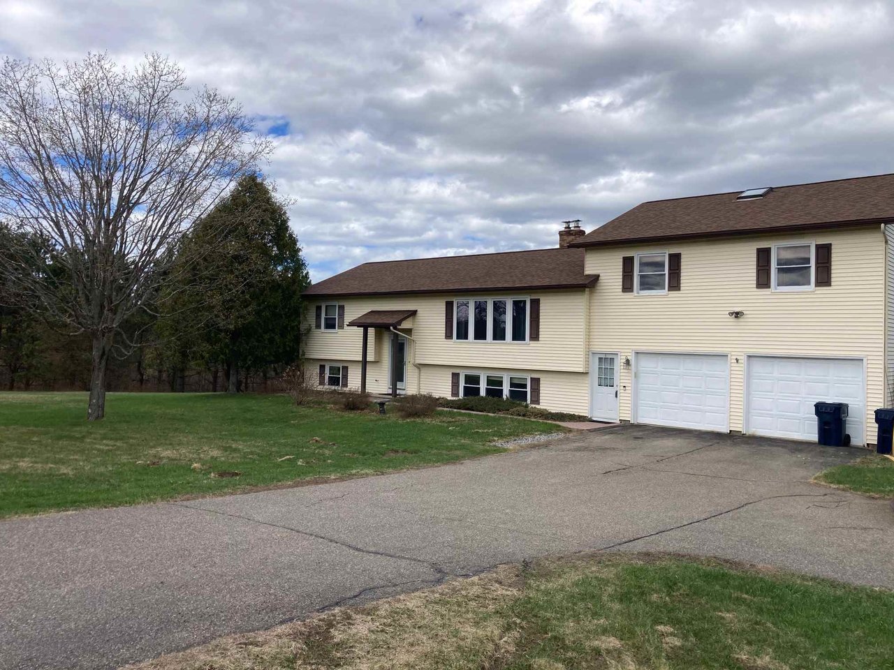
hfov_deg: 63.4
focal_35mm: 28
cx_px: 447
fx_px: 723
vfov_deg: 49.7
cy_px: 335
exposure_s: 1/2703
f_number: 1.8
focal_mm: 3.99
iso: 20
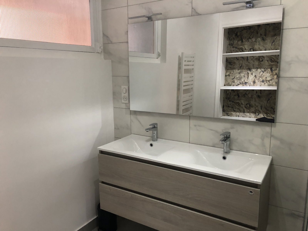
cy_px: 116
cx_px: 154
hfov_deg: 63.4
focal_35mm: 28
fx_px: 249
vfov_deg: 49.7
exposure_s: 1/17
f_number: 1.8
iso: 100
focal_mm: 3.99
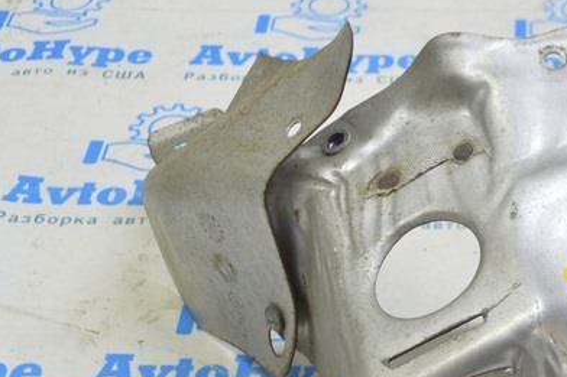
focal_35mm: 94
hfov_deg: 20.7
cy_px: 303
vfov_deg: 14.5
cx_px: 623
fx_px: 1480
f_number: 5.6
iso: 400
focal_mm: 24
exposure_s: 1/20
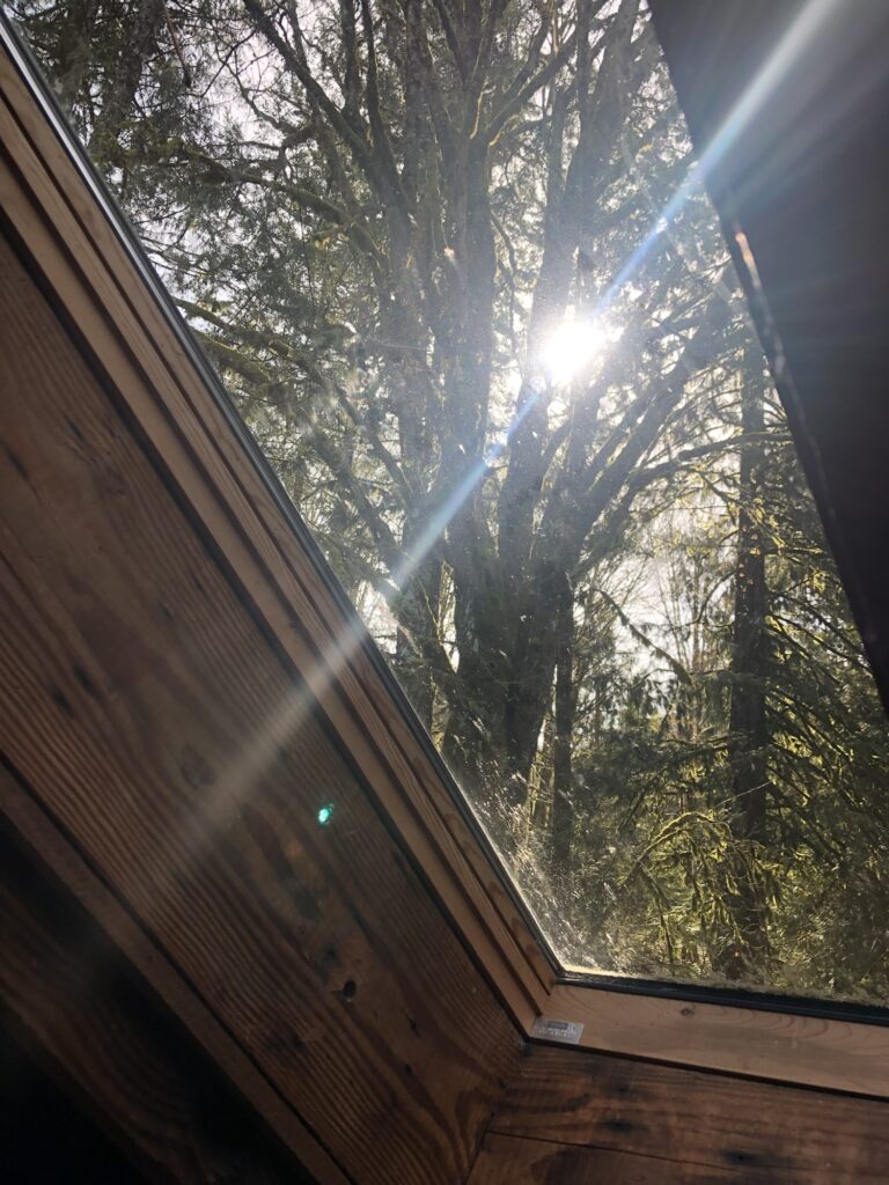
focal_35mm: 28
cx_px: 444
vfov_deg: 63.4
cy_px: 592
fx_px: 959
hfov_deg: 49.7
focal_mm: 4
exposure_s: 1/211
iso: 20
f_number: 1.8
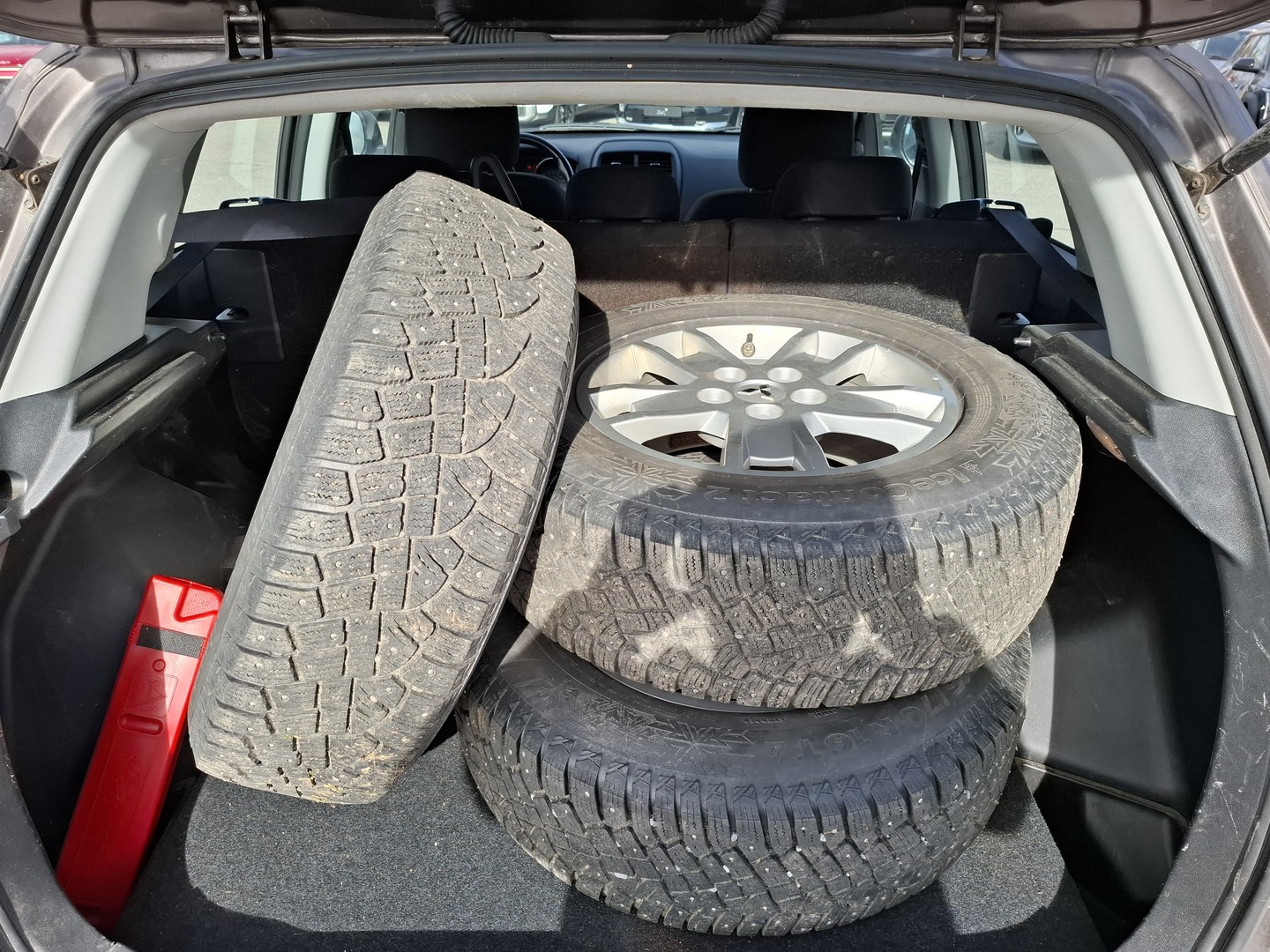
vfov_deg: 58.9
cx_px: 635
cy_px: 476
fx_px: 844
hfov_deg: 73.9
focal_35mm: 23
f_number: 1.8
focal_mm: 5.54
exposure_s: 1/781
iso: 50
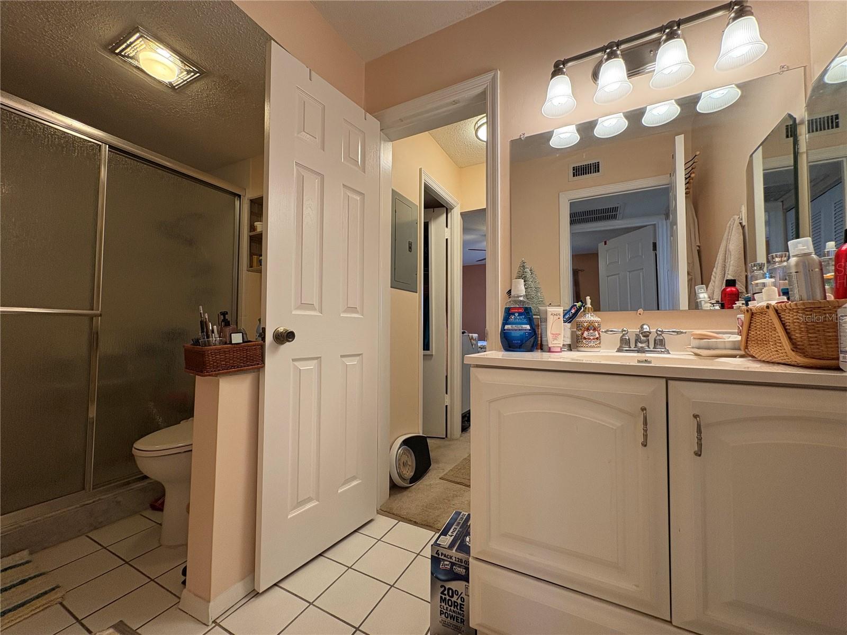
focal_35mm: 14
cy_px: 318
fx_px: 343
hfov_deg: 102.1
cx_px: 424
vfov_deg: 85.7
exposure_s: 1/60
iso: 125
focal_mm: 2.22
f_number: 2.2
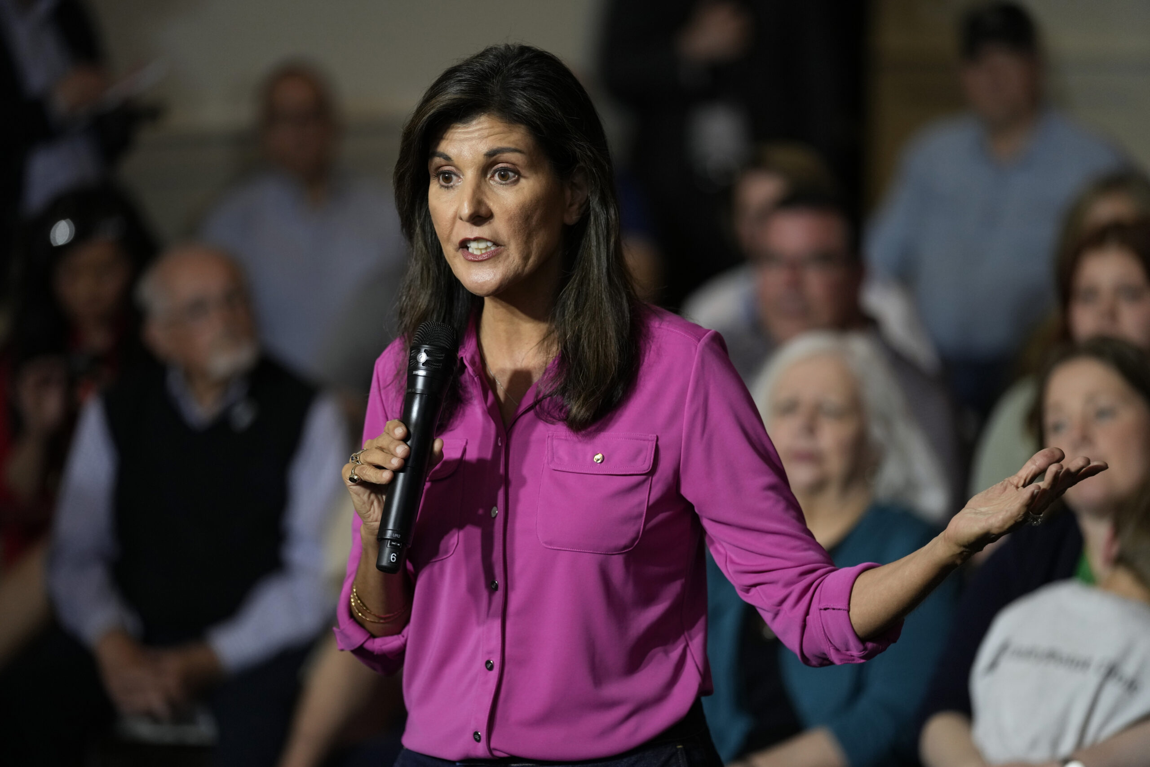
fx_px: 5367
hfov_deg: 12.2
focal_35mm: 168
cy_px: 384
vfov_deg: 8.2
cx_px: 575
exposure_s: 1/500
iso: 1250
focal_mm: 168
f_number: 2.8
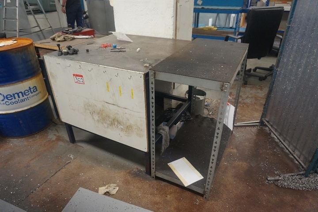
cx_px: 159
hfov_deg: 73.7
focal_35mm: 24
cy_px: 106
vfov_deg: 53.1
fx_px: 212
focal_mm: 16
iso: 1250
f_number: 4
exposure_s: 1/160
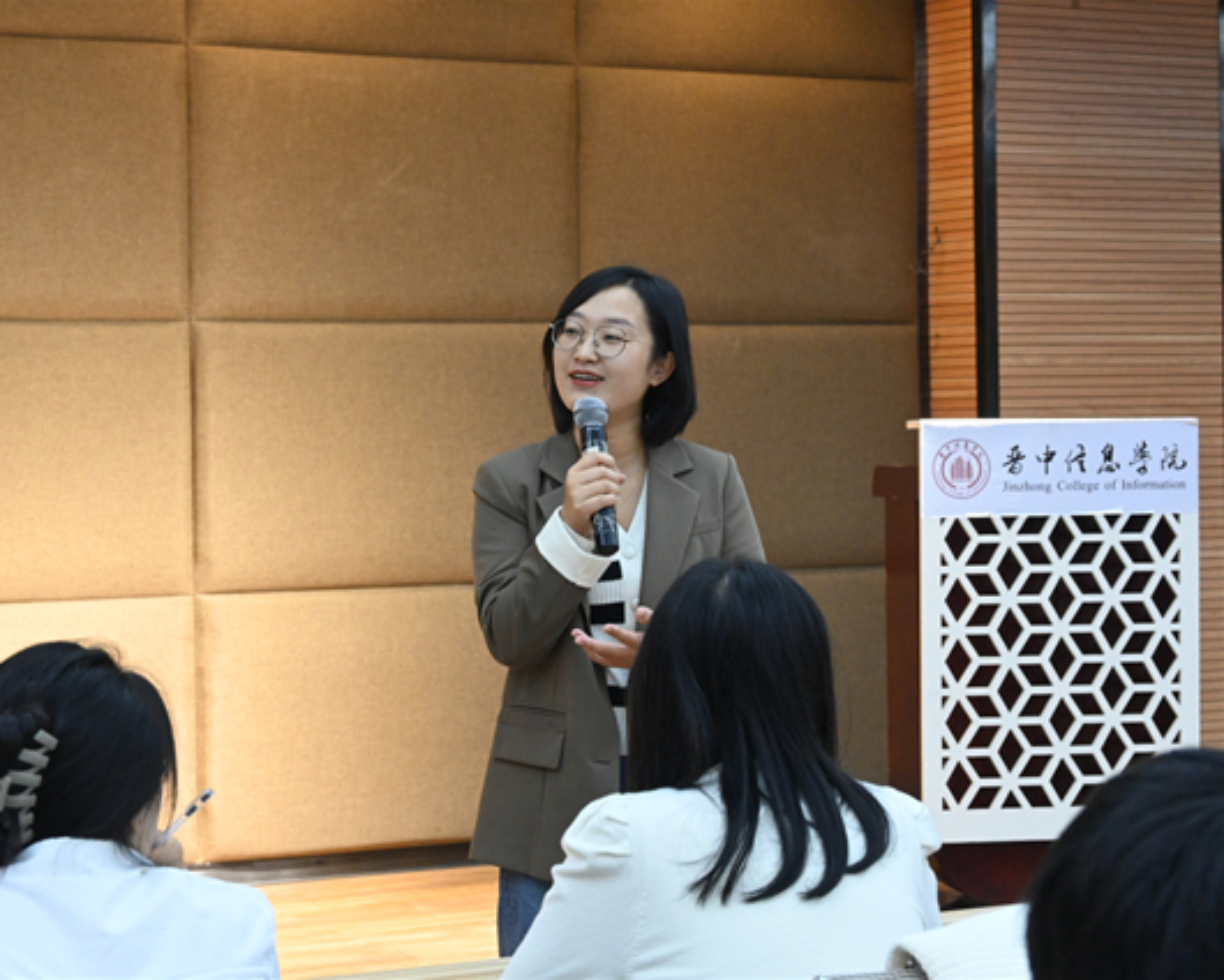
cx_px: 617
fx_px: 3079
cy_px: 490
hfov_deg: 22.5
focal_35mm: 85
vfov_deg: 18.1
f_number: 6.3
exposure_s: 1/125
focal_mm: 50
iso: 3200
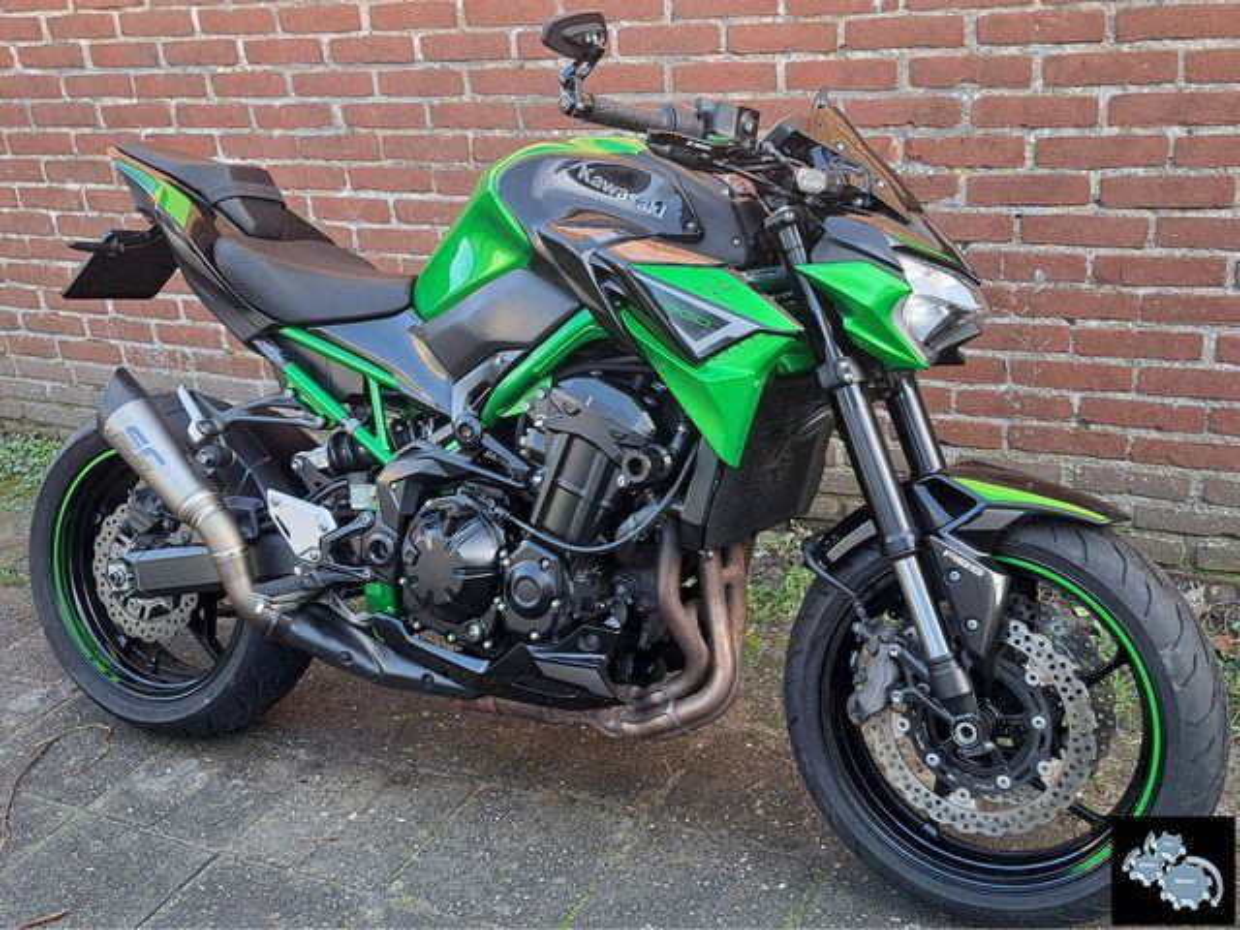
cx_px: 620
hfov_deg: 71.6
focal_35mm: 24
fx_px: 860
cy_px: 465
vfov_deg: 56.8
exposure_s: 1/100
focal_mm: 5.23
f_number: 1.8
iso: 50
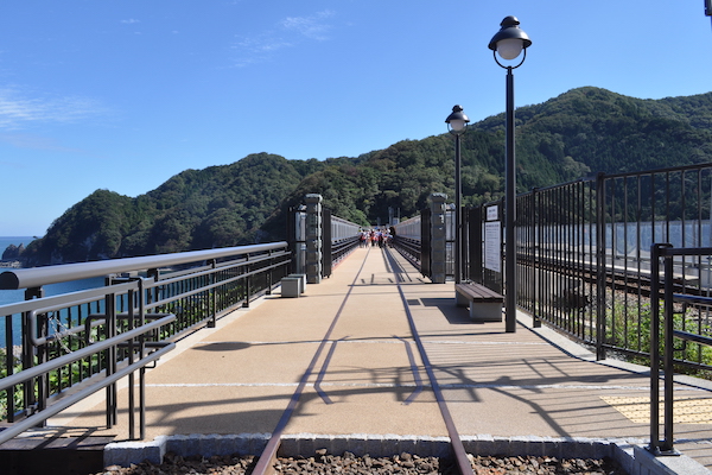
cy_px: 238
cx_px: 356
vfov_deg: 47.9
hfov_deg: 67.4
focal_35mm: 27
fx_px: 534
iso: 200
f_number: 9
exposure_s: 1/320
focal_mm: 18
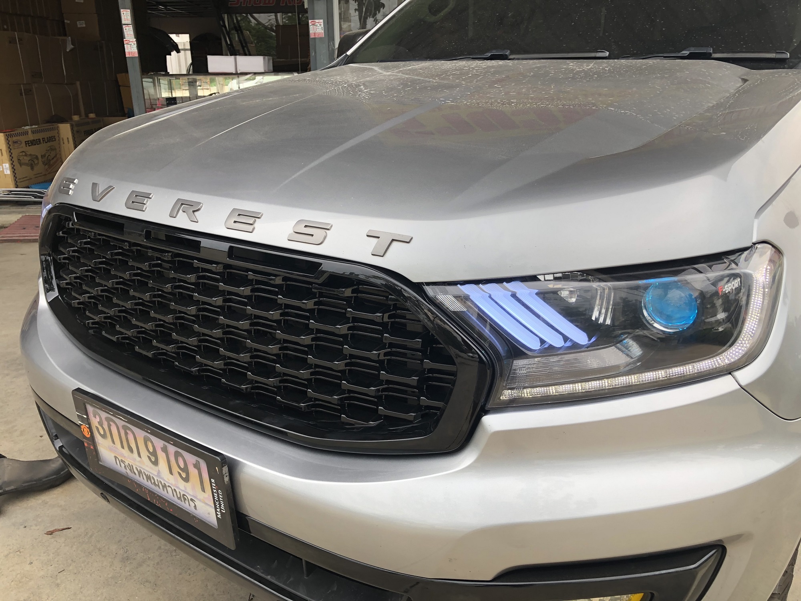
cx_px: 400
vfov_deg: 49.7
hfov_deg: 63.4
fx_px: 648
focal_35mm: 28
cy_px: 300
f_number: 1.8
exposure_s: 1/129
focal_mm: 3.99
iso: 25
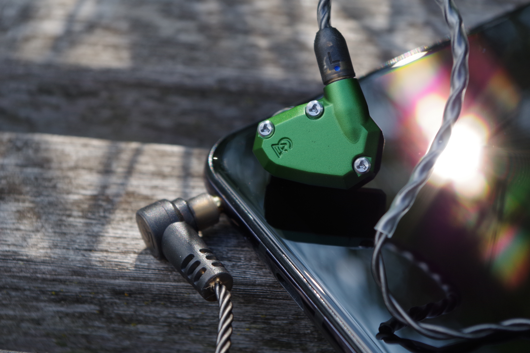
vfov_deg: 16.7
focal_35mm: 82
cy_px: 176
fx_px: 1207
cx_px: 265
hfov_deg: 24.8
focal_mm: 55
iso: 400
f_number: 9
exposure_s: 1/100
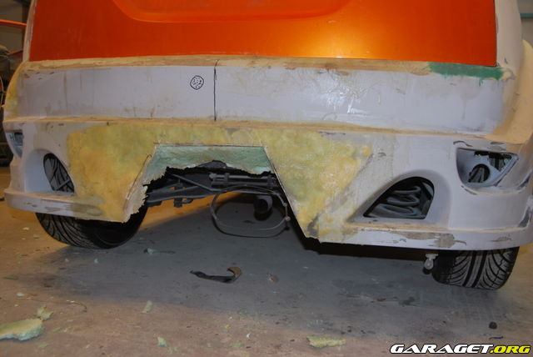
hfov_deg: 55.1
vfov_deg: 38.4
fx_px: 511
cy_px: 178
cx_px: 266
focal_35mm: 34
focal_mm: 23
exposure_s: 1/60
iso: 200
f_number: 3.8
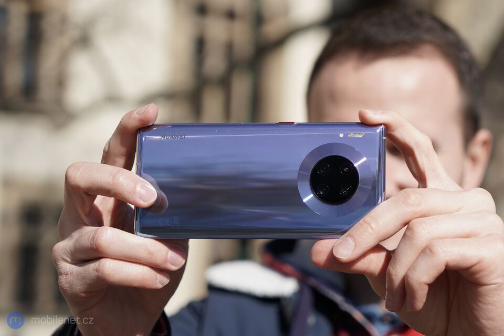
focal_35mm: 70
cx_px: 252
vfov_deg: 19.5
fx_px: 980
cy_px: 168
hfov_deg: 28.8
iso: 100
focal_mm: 70
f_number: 4.5
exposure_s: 1/1000
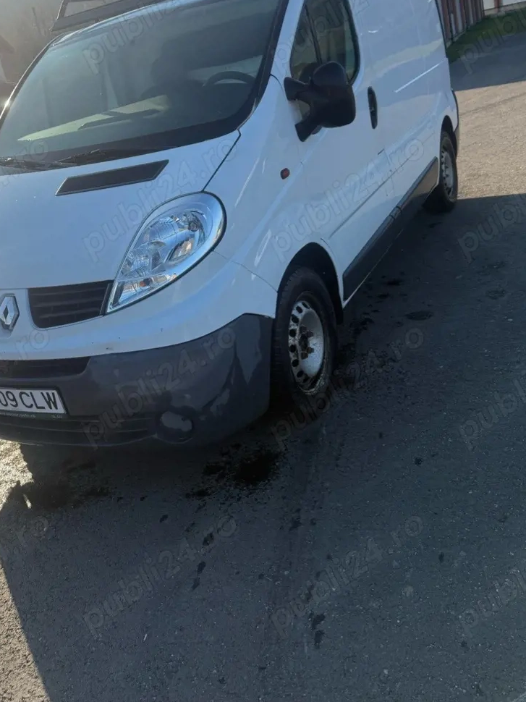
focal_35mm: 33
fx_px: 669
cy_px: 225
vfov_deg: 54.1
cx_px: 207
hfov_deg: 42.7
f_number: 1.78
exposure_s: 1/3759
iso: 100
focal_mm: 6.76
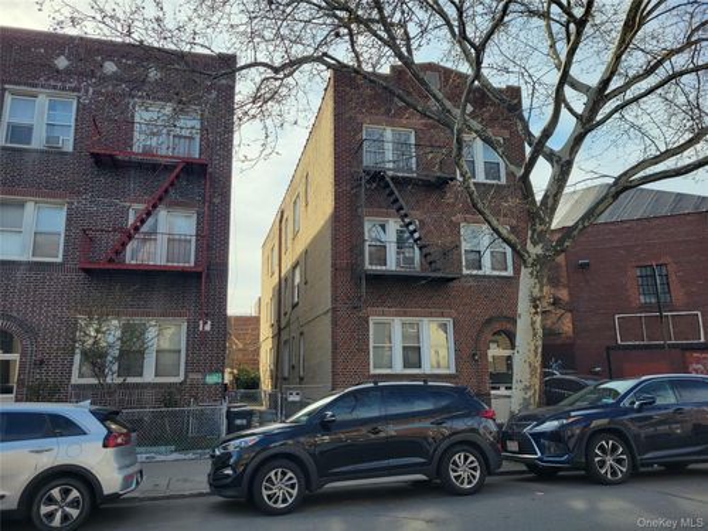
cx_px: 354
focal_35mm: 26
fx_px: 532
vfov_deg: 53.1
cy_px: 266
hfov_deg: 67.3
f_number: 1.8
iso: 40
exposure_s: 1/1078
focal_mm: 5.4
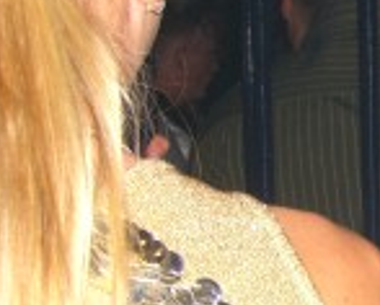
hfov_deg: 11.6
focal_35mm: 151
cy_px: 274
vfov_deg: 10.2
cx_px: 737
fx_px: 1700
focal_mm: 7.9
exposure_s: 1/60
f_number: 2.8
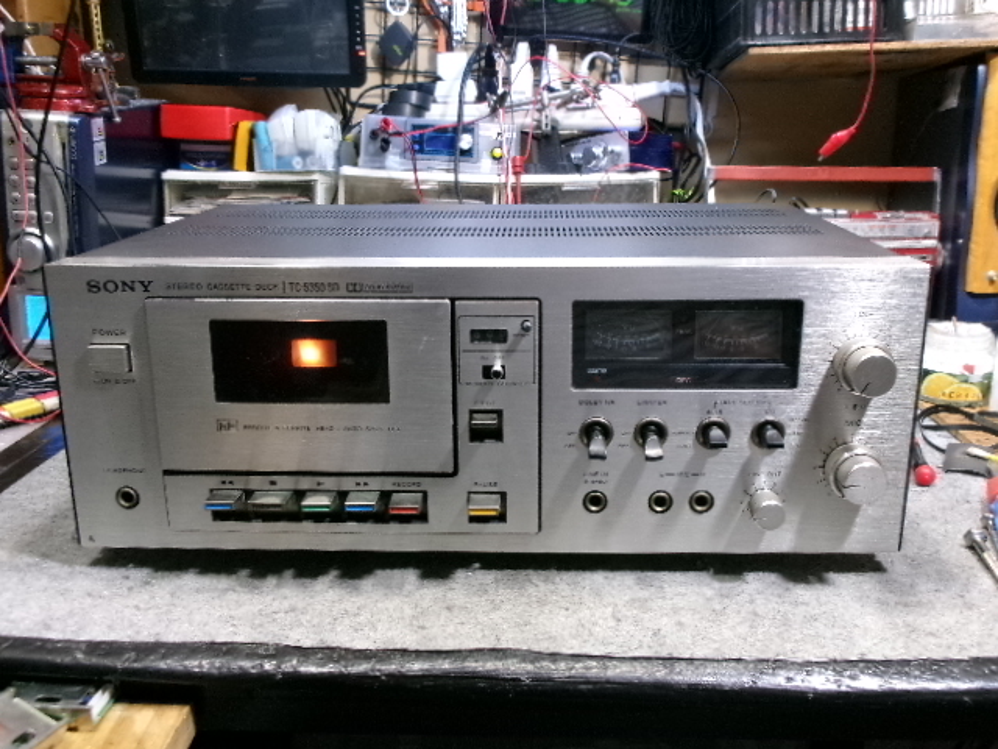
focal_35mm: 36
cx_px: 499
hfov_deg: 51.4
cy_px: 374
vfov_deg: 39.7
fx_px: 1038
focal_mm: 6.4
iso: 421
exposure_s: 1/17
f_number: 4.5
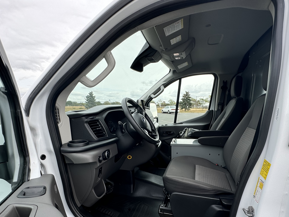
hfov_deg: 78.6
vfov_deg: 60.9
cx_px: 163
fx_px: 175
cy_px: 155
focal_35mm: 21
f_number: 2.2
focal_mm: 2.22
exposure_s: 1/225
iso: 40
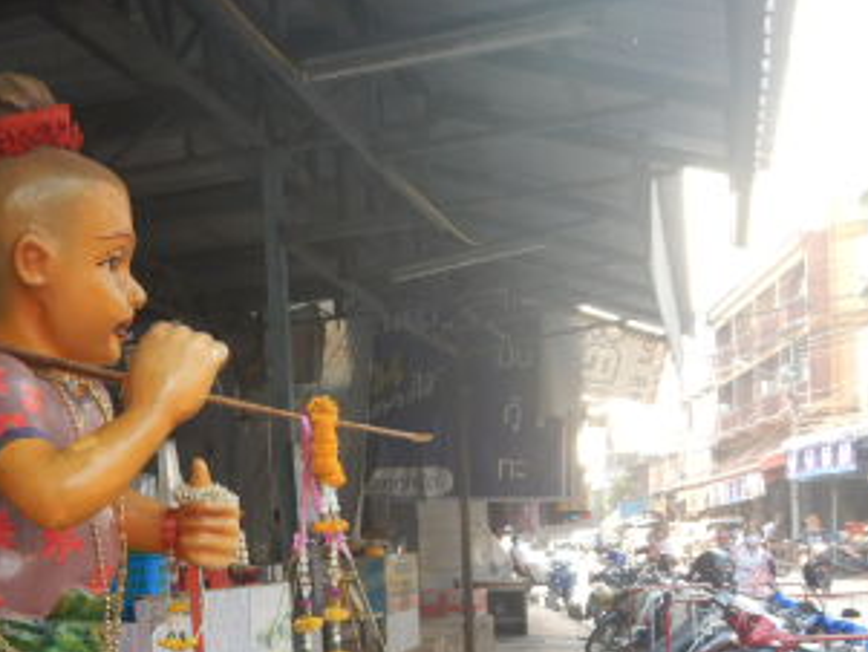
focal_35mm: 51
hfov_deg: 36.2
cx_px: 176
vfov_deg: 27.2
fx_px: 1279
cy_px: 635
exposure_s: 1/80
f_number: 2.8
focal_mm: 4.3
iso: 125
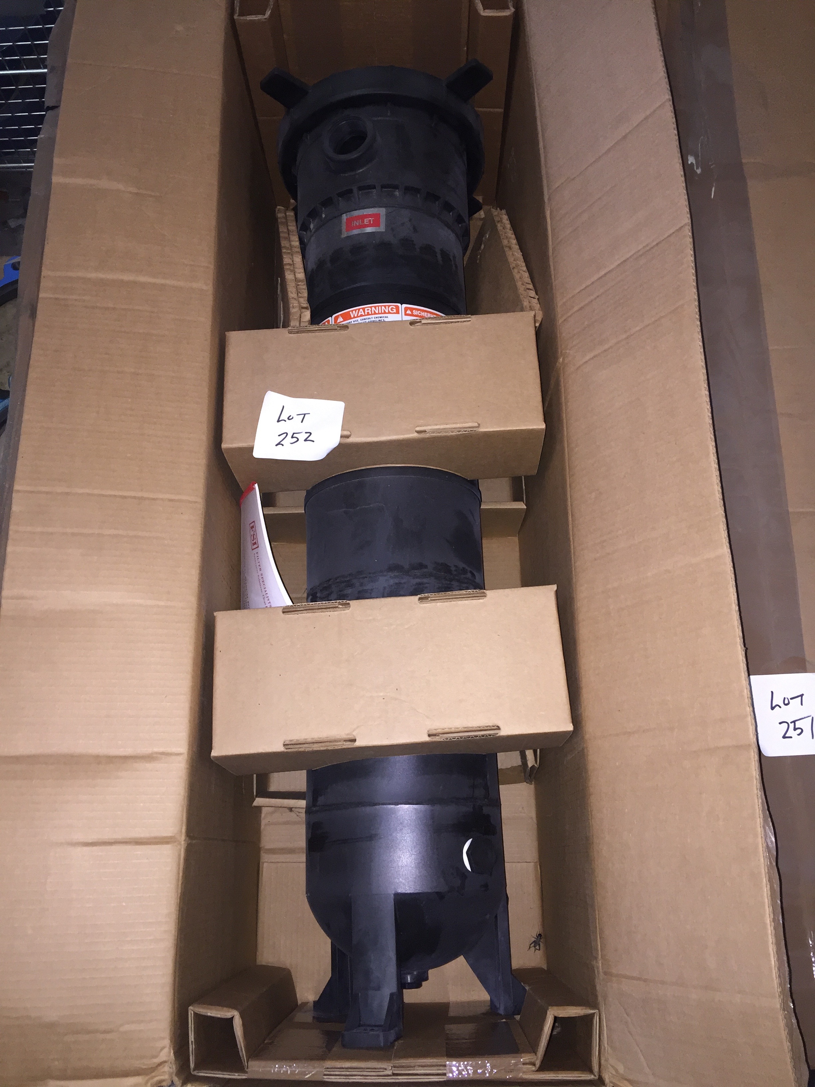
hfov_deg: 48.2
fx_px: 910
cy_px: 544
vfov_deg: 61.7
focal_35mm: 29
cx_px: 408
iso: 100
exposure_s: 1/16
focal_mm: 4.15
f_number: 2.2
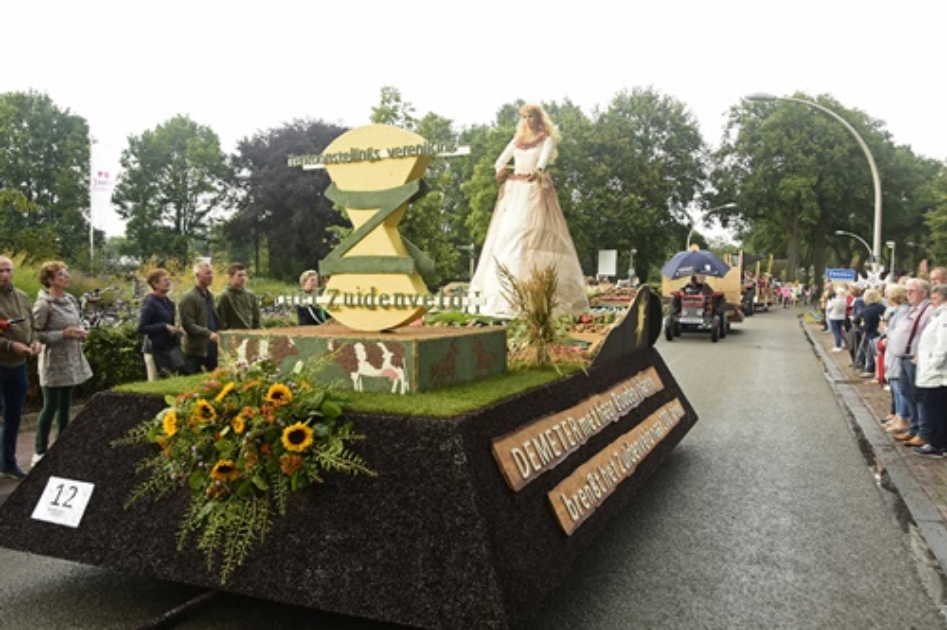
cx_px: 474
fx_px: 789
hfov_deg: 61.9
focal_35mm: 30
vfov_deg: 43.6
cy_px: 315
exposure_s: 1/160
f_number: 6.3
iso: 280
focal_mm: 20
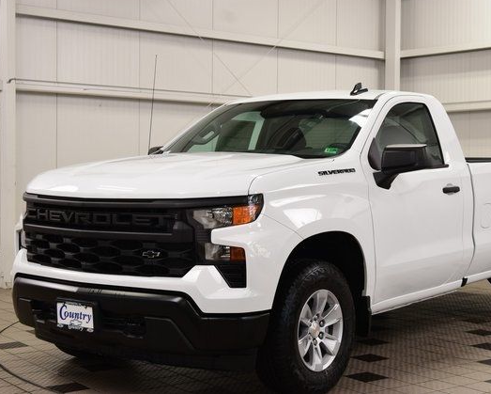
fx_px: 901
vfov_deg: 24.6
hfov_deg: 30.4
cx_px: 298
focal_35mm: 62
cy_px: 194
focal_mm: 36
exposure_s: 1/30
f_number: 7.1
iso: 450
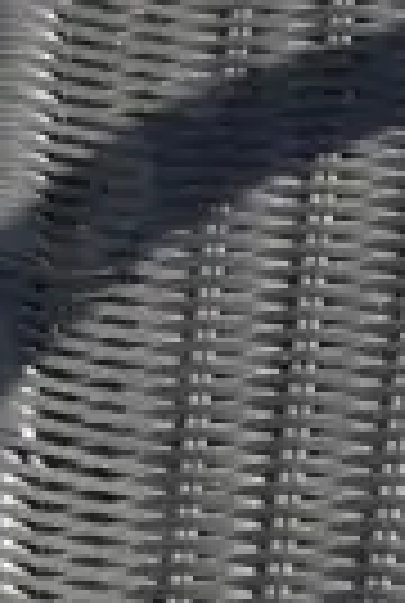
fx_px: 5322
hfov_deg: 4.3
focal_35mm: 317
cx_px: 578
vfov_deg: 6.3
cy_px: -544
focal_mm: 20
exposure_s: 1/200
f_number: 5.6
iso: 200
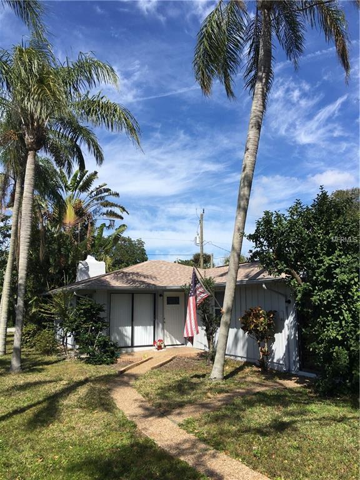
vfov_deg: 61.7
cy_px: 240
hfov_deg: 48.2
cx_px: 180
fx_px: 402
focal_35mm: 29
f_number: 2.2
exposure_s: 1/1972
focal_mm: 4.15
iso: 25
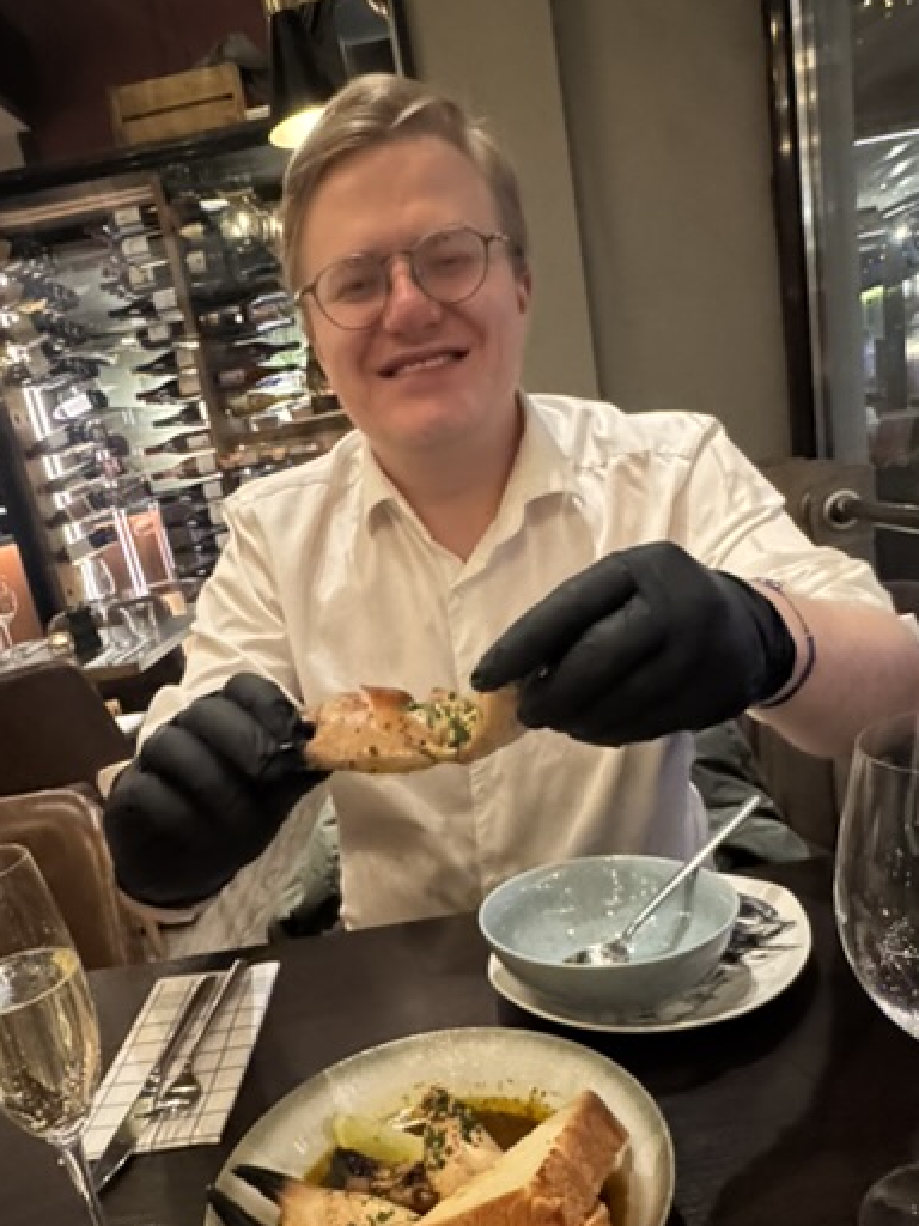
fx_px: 991
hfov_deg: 49.7
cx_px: 448
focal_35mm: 28
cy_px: 754
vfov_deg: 62.7
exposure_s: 1/39
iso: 1250
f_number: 2.2
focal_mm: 2.22
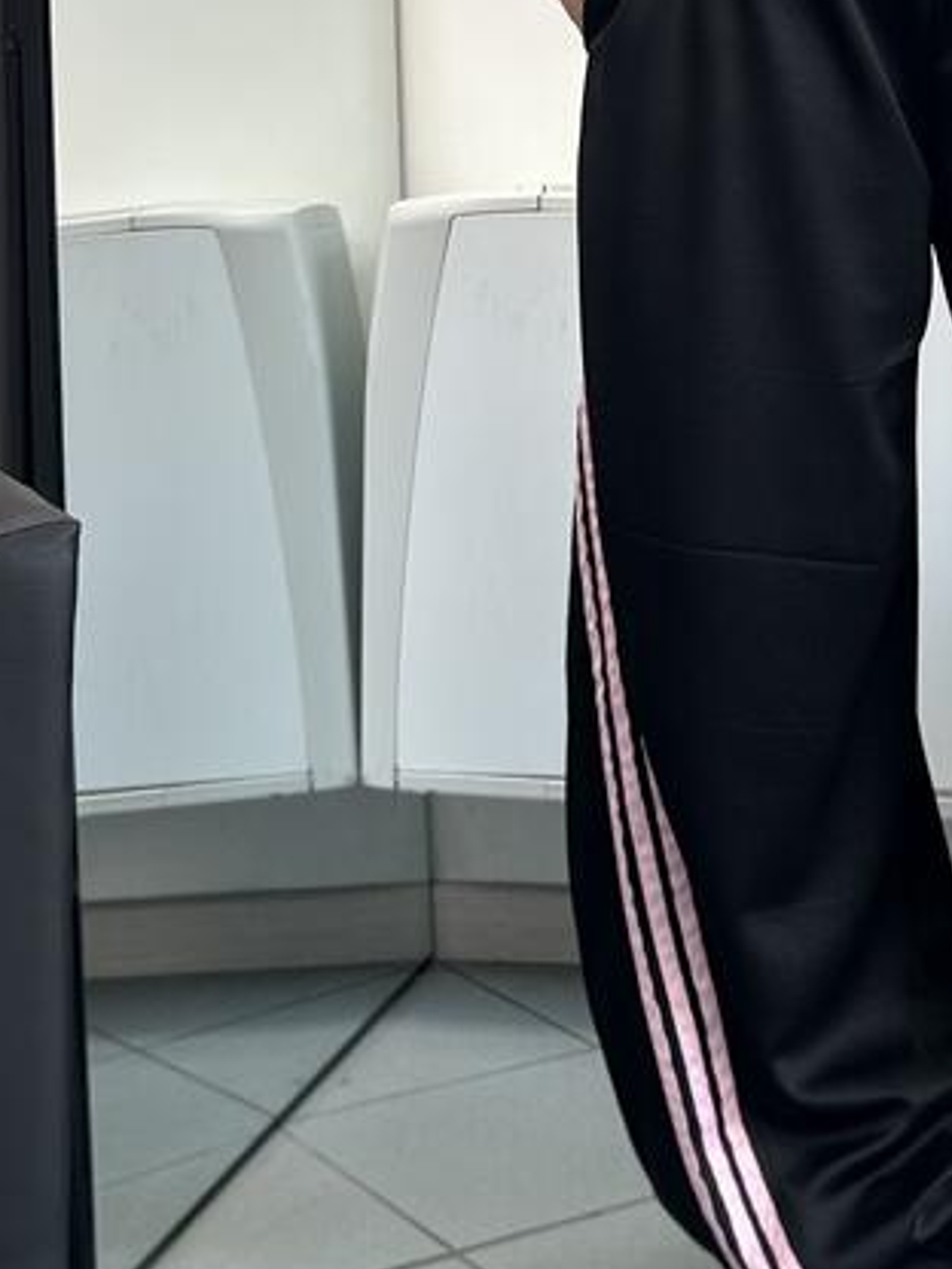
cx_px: 763
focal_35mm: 75
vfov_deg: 24.6
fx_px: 2750
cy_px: -49
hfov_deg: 19.4
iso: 50
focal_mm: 5.7
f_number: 1.5
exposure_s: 1/100
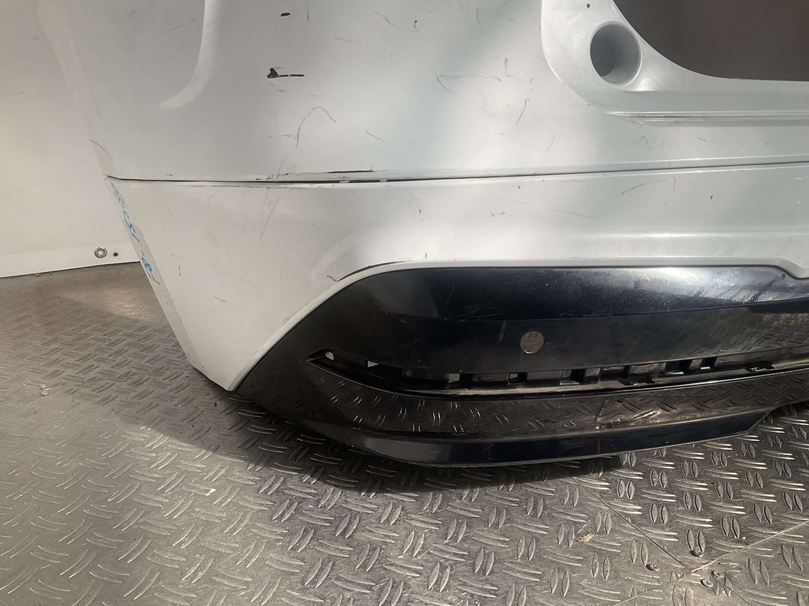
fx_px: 678
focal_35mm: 29
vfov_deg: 48.2
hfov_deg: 61.7
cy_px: 303
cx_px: 404
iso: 16
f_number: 1.8
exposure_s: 1/1451
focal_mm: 3
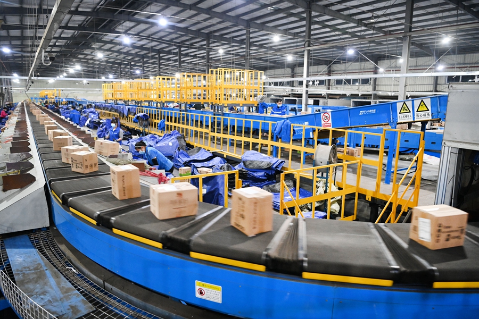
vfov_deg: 53.1
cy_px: 160
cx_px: 240
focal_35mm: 24
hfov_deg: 73.7
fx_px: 319
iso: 8000
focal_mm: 24
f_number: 2.8
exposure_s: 1/125
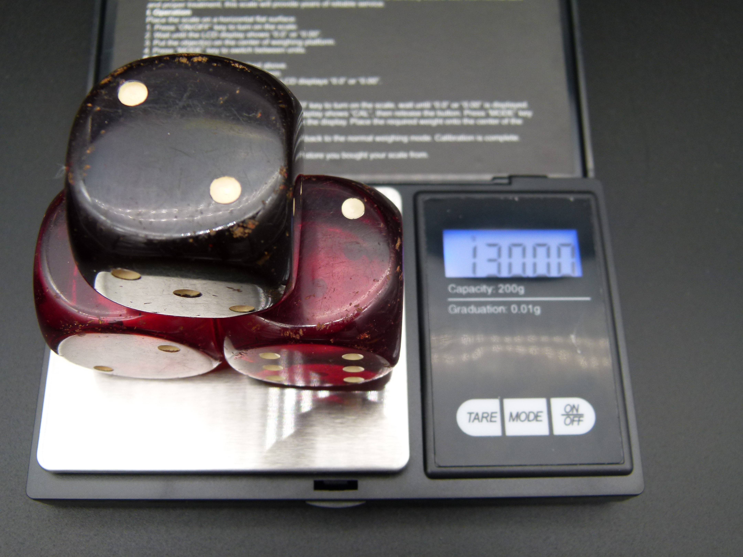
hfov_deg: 50.1
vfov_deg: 38.7
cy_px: 278
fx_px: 794
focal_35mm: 37
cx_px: 372
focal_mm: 6.7
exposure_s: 1/60
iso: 100
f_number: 3.1
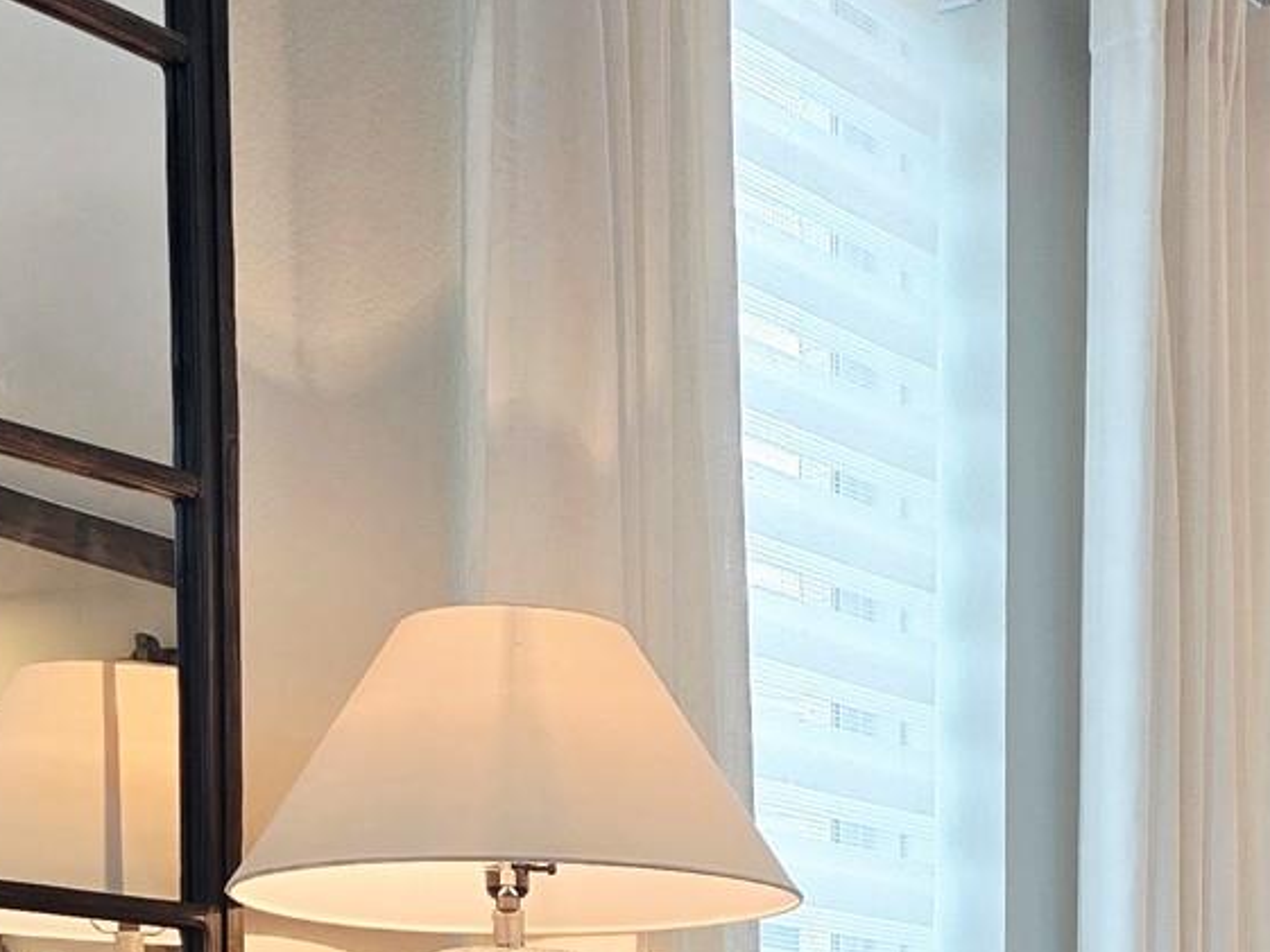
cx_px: 872
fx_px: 3082
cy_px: 1474
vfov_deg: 16.0
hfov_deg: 23.2
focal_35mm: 84
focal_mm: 6.3
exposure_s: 1/120
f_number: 1.7
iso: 100
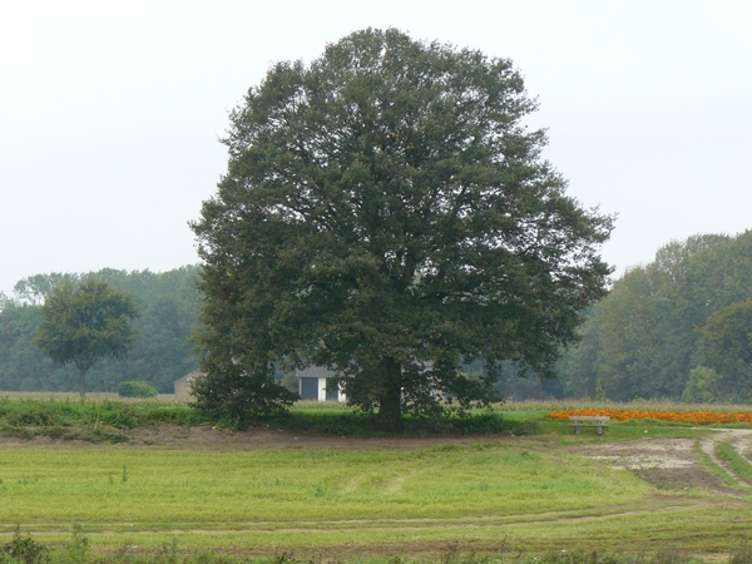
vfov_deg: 10.1
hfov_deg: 13.4
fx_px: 3193
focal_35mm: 147
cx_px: 376
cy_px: 282
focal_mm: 24.6
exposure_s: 1/200
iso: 200
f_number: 5
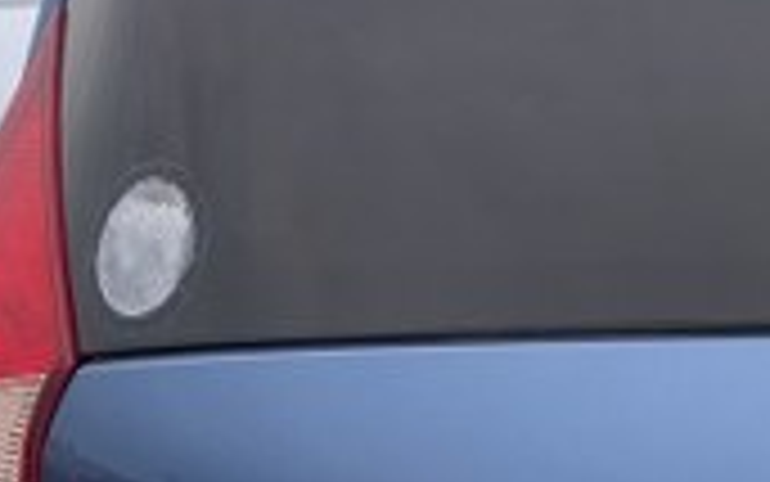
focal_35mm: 124
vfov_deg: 10.4
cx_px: 1155
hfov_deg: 15.5
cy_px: 545
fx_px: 2603
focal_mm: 5.43
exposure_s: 1/120
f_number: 1.89
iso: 89
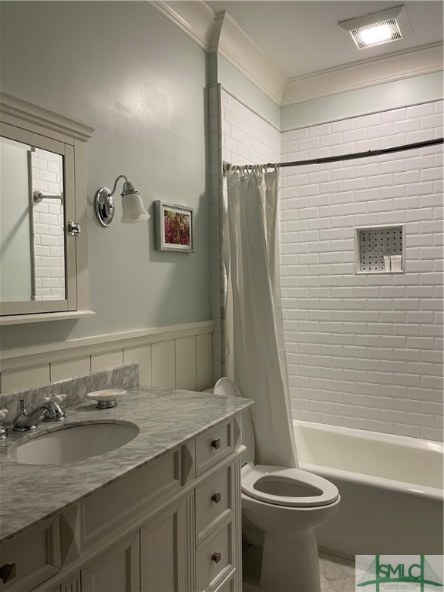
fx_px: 445
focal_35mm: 26
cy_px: 296
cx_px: 222
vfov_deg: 67.3
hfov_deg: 53.1
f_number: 1.6
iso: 100
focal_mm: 4.2
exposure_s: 1/60
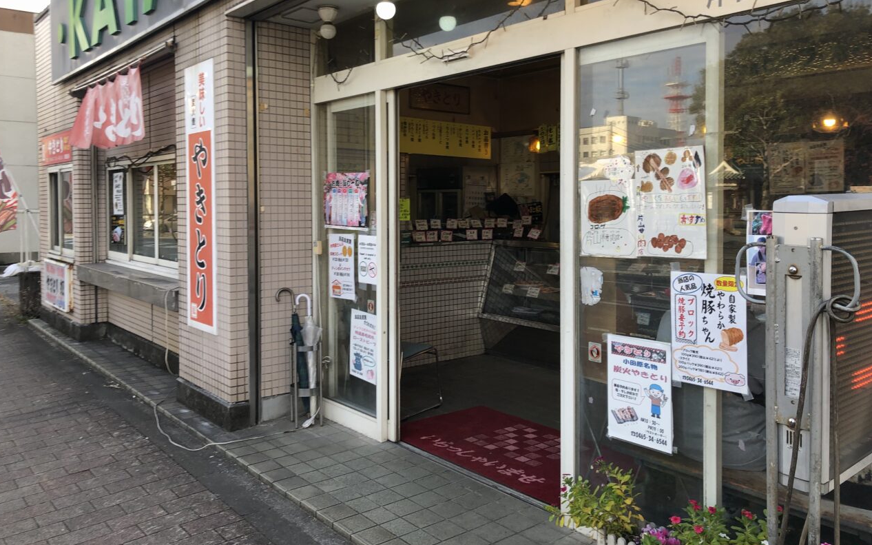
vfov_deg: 41.6
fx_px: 713
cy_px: 219
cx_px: 433
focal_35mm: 30
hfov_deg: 62.9
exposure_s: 1/163
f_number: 1.8
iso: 20
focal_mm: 4
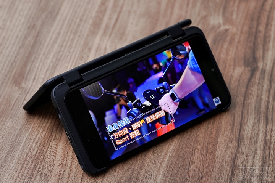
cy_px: 92
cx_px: 138
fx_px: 802
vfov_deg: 13.0
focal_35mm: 105
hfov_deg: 19.5
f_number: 5.6
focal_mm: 70
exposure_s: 1/160
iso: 800
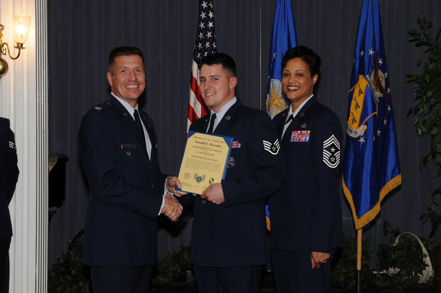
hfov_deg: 27.0
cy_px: 146
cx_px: 220
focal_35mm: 75
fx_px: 918
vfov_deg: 18.1
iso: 200
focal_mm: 50
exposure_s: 1/80
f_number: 5
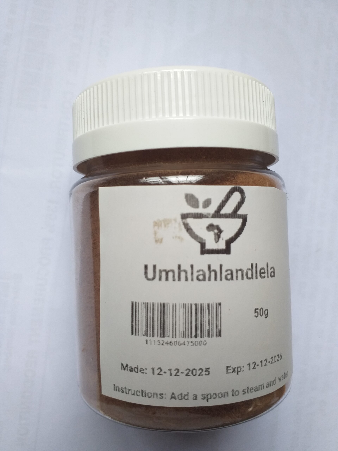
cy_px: 226
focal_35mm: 26
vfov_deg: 67.3
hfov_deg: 53.1
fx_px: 338
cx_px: 169
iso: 64
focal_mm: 3.6
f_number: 1.9
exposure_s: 1/100
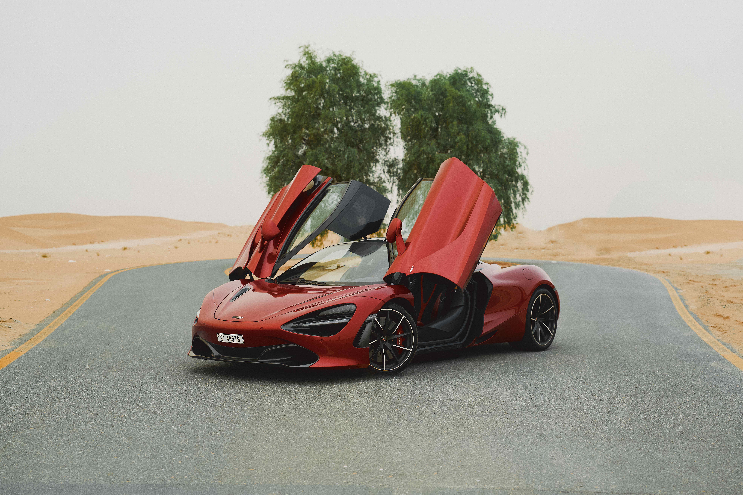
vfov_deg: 27.0
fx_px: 1032
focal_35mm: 50
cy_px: 248
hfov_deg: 39.6
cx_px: 372
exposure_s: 1/100
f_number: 3.2
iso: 640
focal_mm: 50
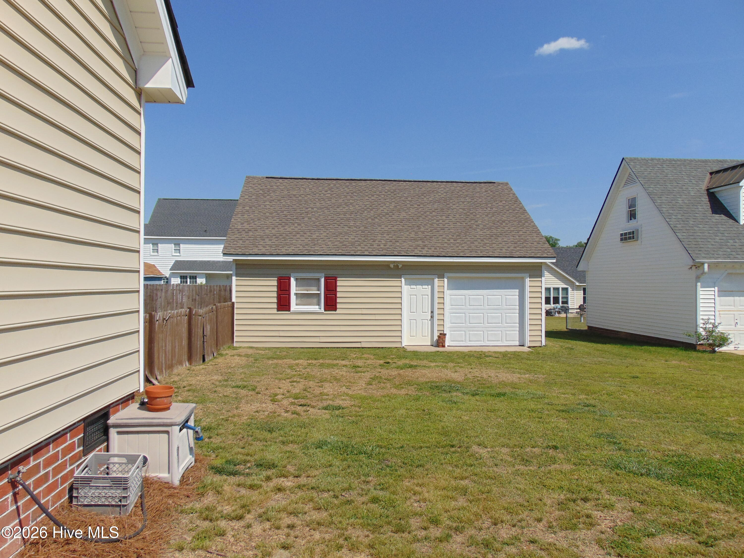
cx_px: 372
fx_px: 537
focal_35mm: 25
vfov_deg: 54.9
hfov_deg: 69.4
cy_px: 279
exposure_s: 1/500
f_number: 7.7
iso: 80
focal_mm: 4.5
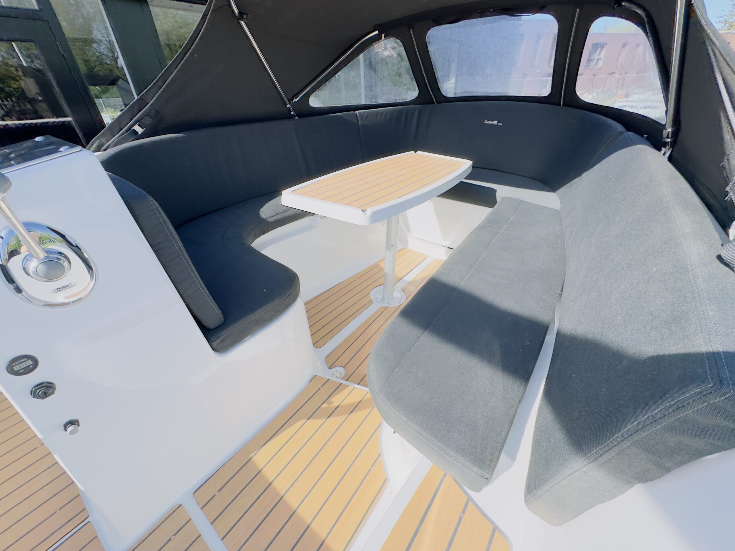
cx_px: 368
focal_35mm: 14
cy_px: 276
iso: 40
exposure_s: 1/573
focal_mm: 2.22
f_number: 2.2
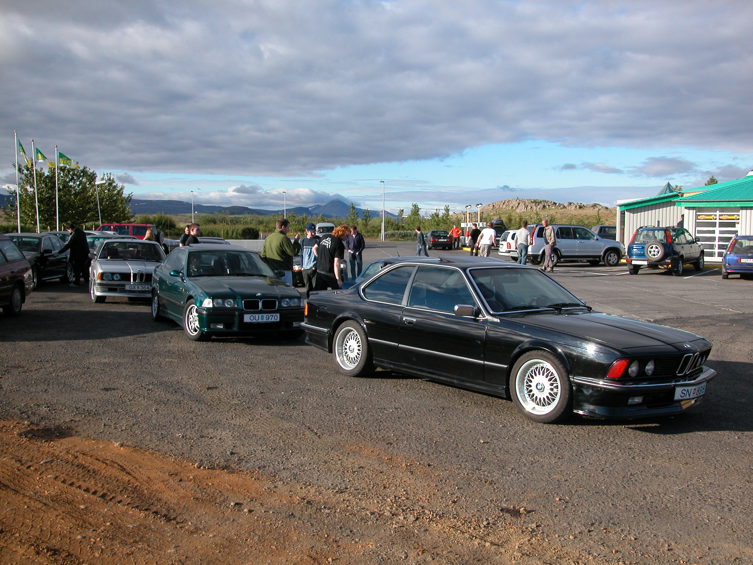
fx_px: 761
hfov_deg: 52.6
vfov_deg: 40.7
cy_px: 282
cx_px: 376
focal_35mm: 35
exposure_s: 1/321
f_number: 6
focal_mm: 9
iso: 100
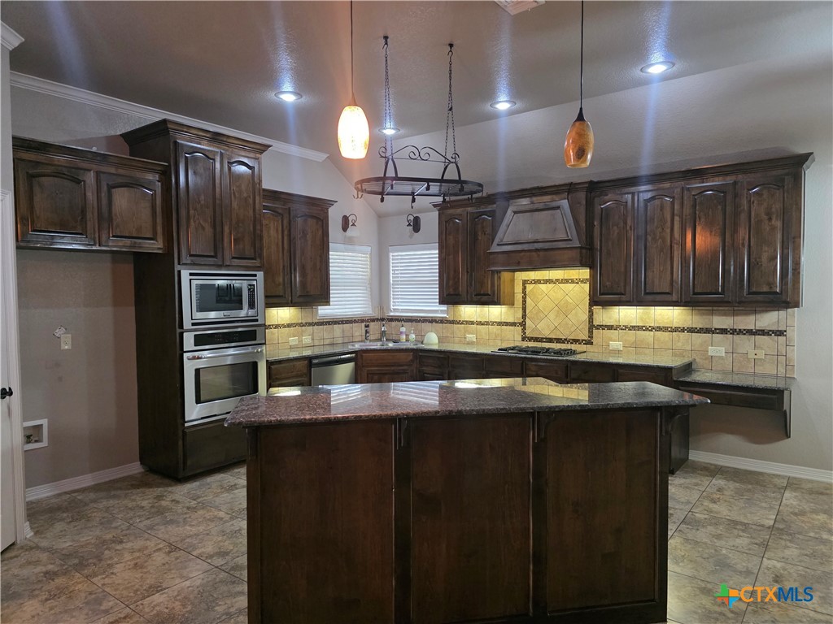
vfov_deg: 58.9
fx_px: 553
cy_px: 312
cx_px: 416
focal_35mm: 23
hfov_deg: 73.9
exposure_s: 1/120
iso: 1250
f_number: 1.7
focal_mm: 6.3
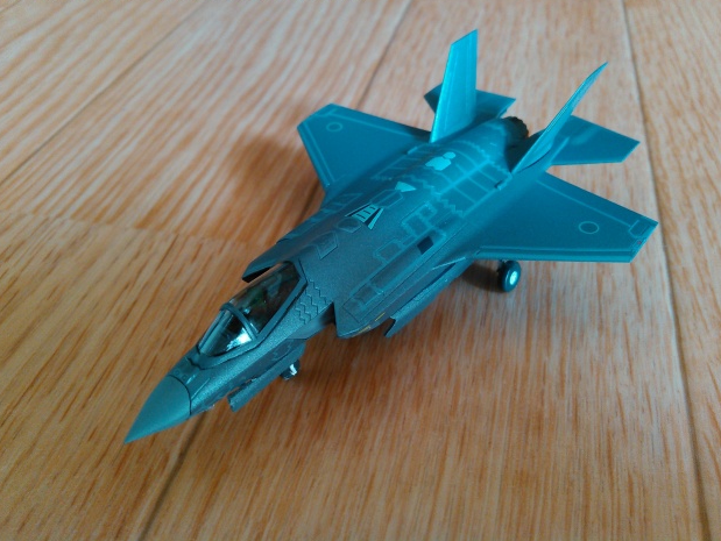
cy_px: 263
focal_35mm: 31
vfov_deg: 45.5
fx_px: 646
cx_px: 367
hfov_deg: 58.3
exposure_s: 1/15.1
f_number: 2.4
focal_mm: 4
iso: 320
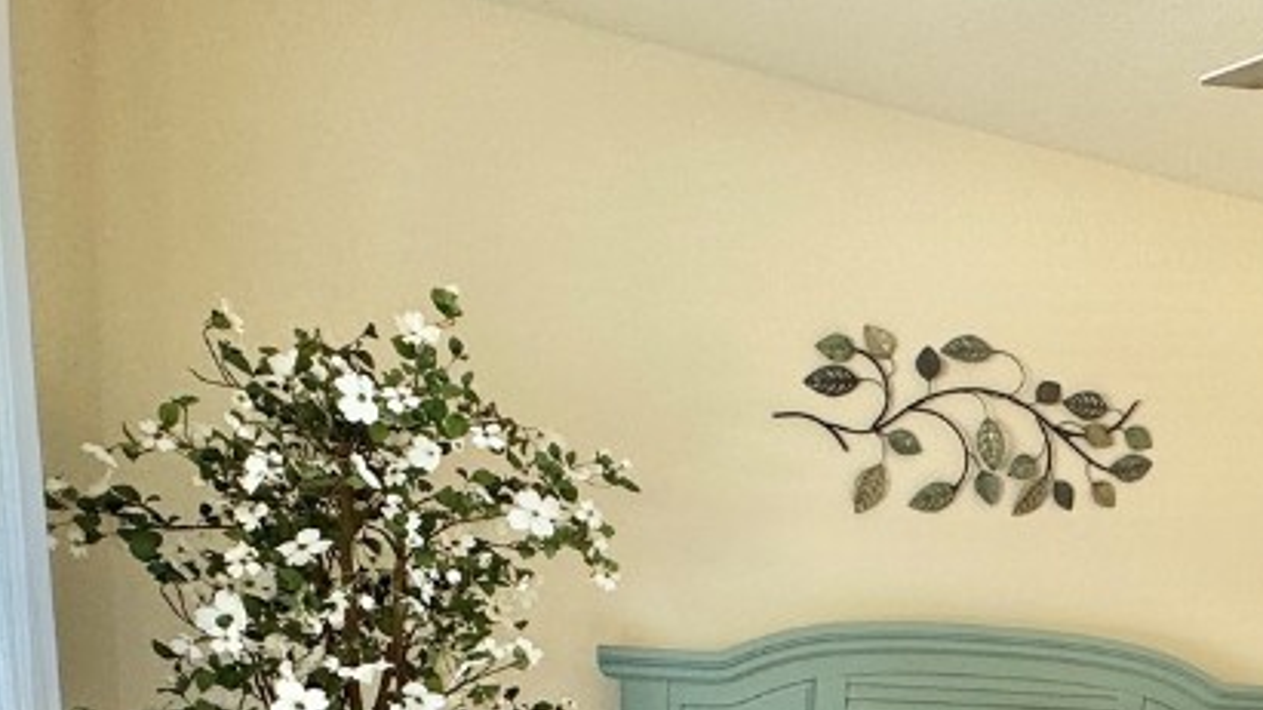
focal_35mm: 38
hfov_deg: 47.0
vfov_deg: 27.7
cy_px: 833
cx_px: 1159
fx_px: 1272
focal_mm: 2.22
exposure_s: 1/60
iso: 160
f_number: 2.2
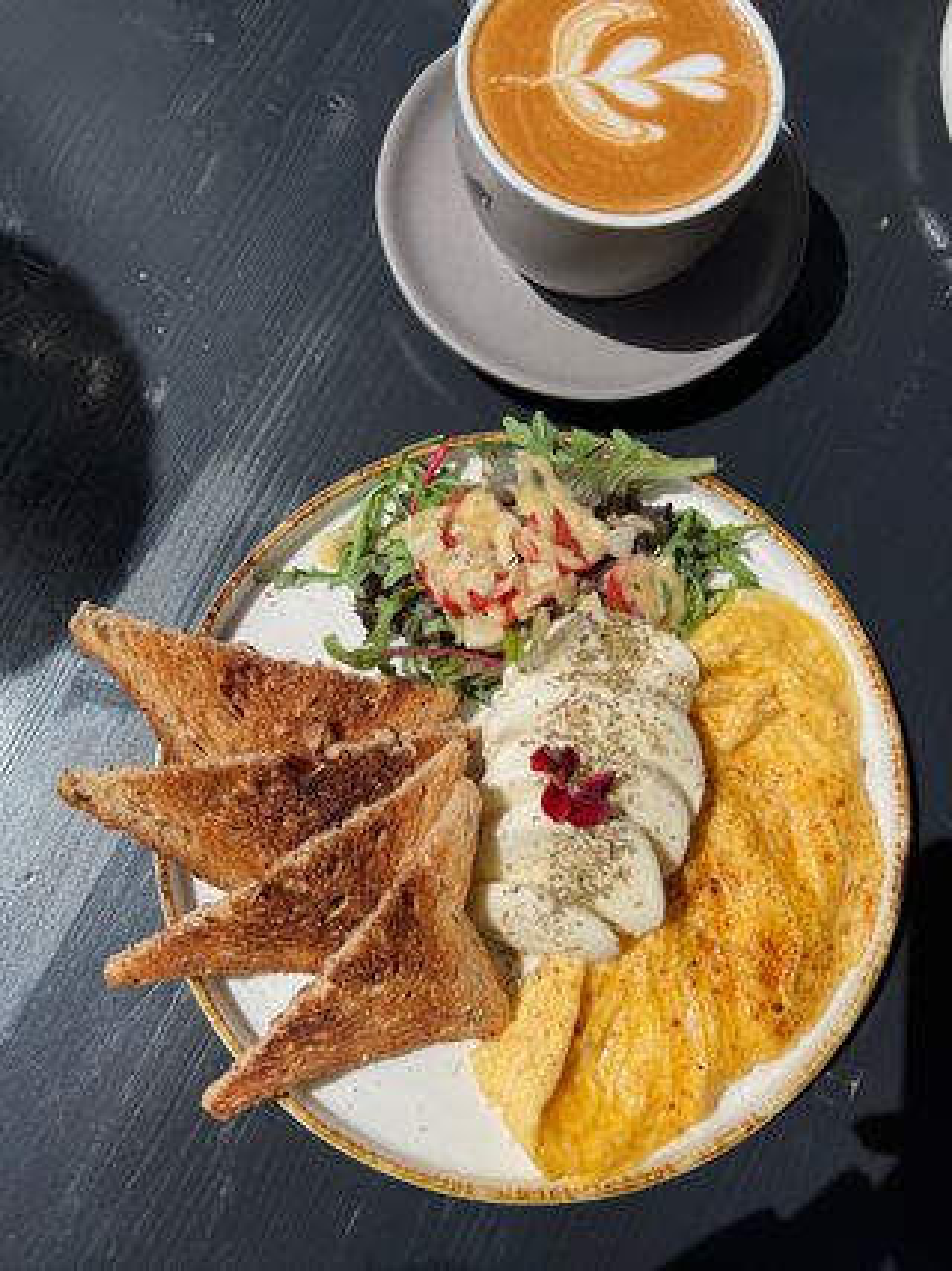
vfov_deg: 67.3
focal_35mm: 26
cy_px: 636
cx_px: 476
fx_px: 954
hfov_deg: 53.0
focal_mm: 5.7
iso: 50
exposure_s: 1/8000
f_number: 1.5
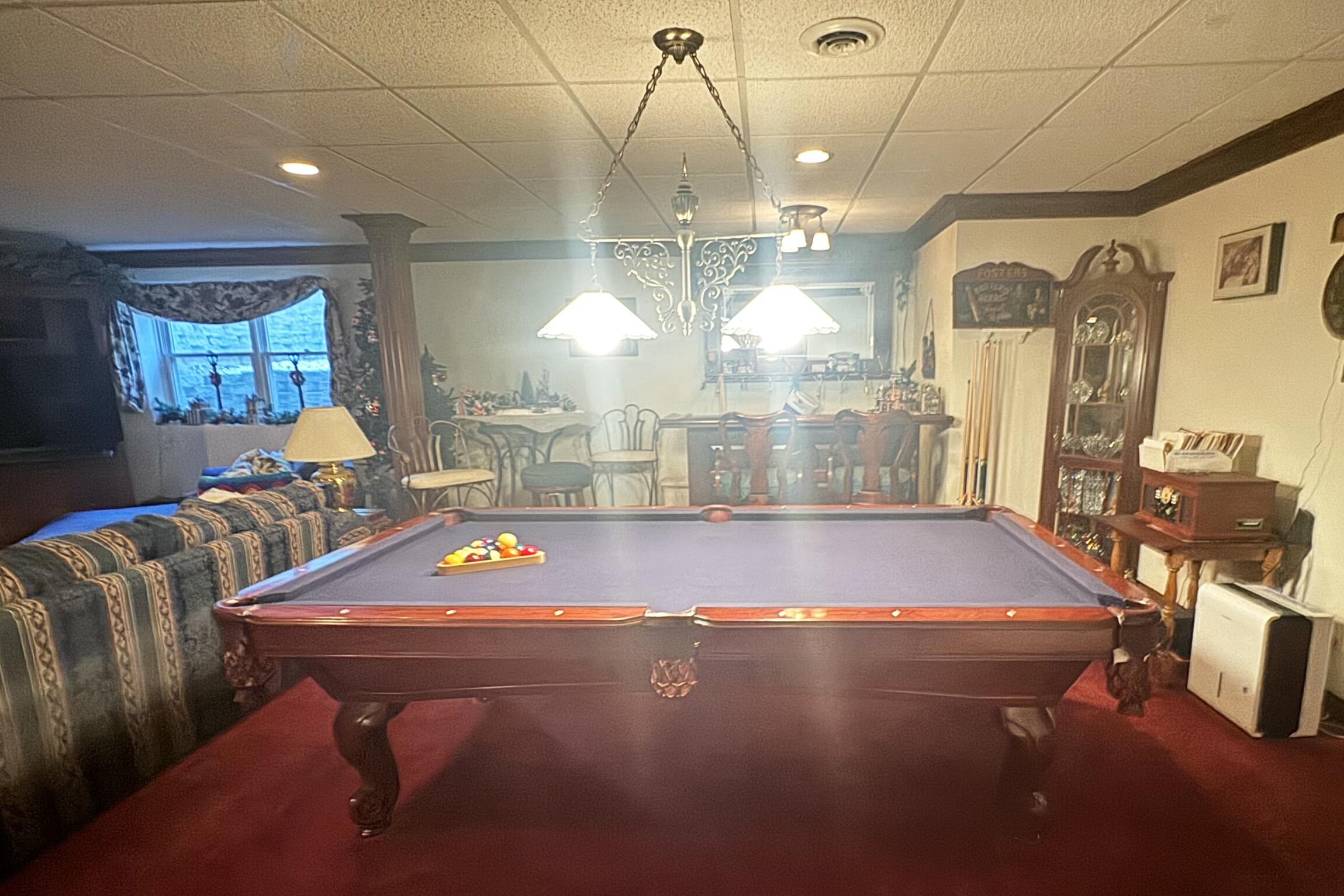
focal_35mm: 19
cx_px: 750
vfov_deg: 64.3
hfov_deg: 86.5
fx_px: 709
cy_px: 507
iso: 1250
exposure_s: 1/10
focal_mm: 2.22
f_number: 2.2
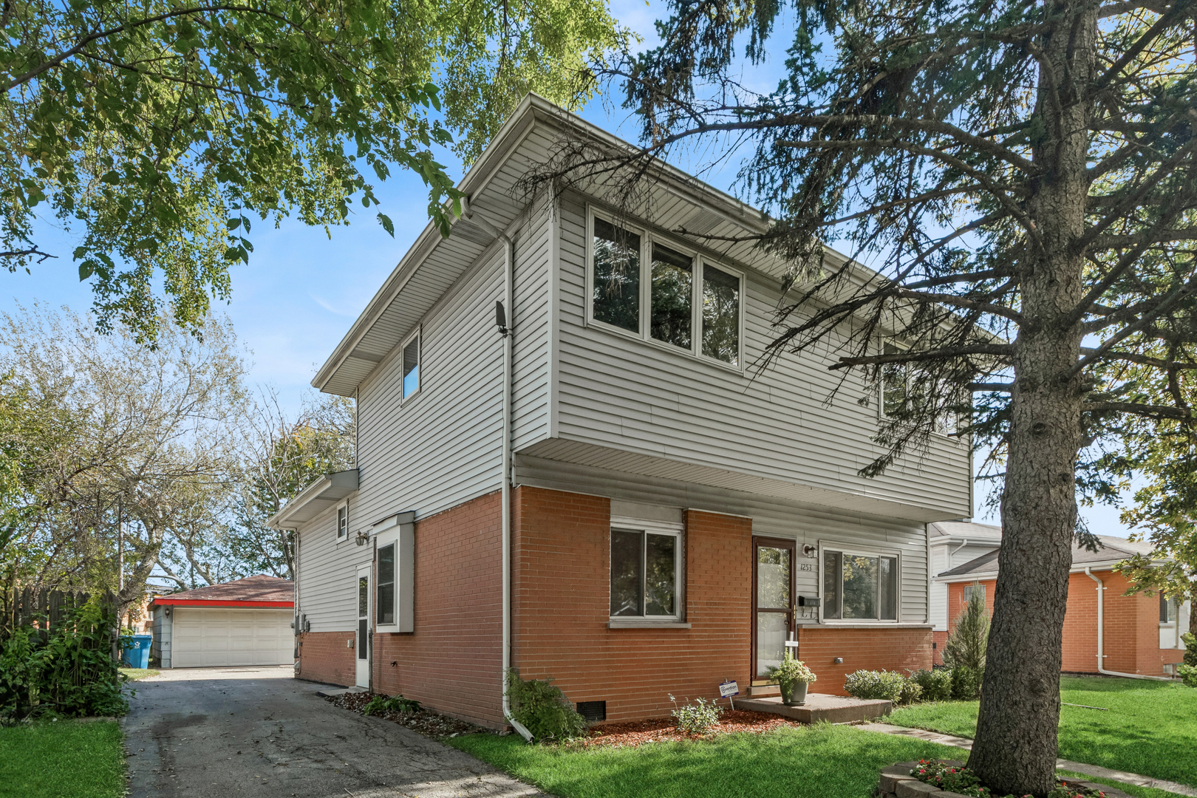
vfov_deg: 67.4
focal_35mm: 18
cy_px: 399
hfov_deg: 90.0
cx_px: 598
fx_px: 598
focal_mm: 12
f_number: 10
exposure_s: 1/125
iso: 250
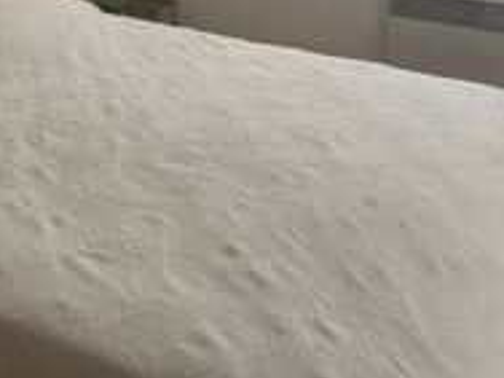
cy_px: -58
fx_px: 859
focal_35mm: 59
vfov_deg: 23.1
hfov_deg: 32.4
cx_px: 164
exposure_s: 1/119
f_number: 1.8
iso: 125
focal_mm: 4.25
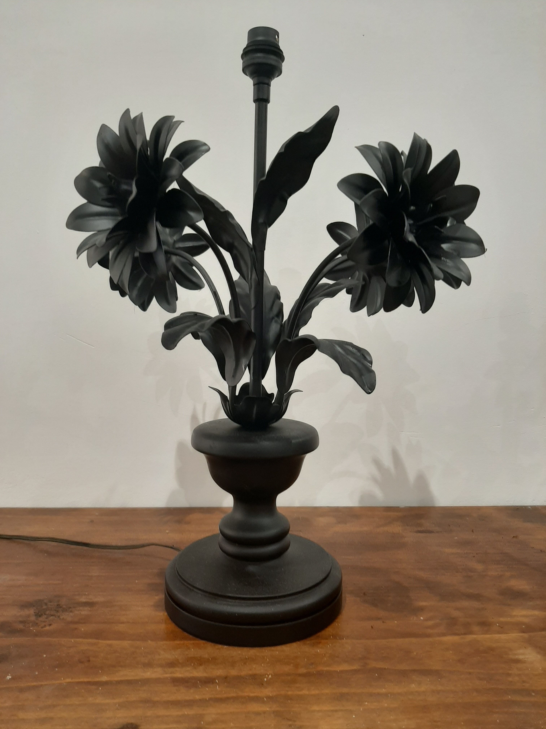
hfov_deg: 53.1
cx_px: 273
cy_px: 364
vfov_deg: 67.3
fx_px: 547
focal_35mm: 26
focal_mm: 3.93
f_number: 1.7
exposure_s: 1/50
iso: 80
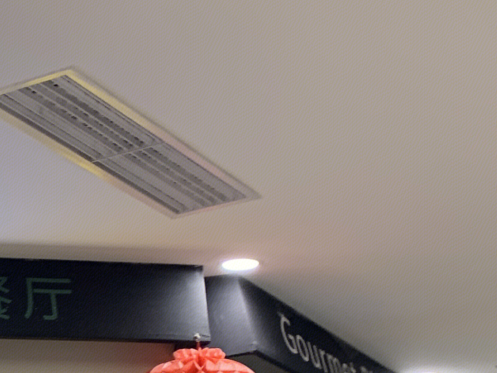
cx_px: -280
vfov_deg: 13.6
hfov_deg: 17.4
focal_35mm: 100
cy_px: 613
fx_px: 1436
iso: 64
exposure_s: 1/50
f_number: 1.8
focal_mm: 4.25
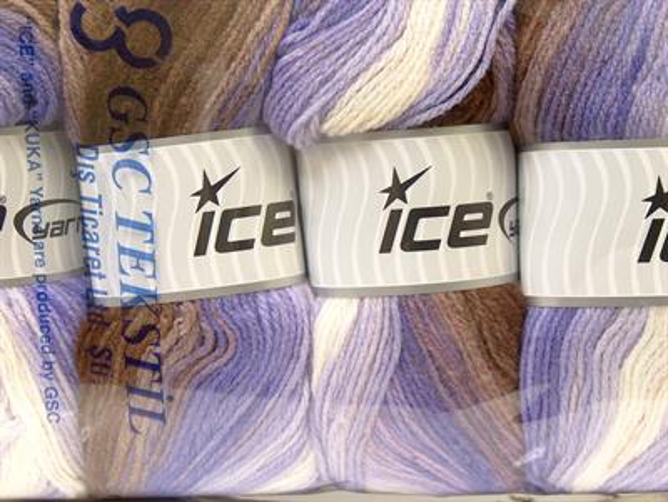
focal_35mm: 72
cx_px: 334
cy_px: 251
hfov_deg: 27.0
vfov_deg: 20.5
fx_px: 1391
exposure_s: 1/15.3
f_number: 2.9
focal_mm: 14.73
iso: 200
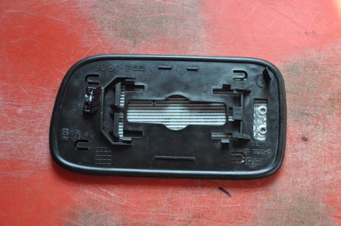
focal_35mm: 72
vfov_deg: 18.9
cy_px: 113
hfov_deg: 28.1
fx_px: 681
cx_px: 170
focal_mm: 48
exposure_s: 1/80
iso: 400
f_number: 4.8
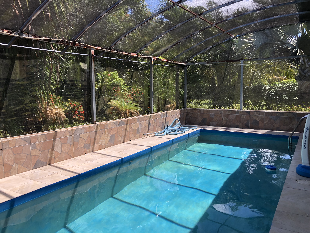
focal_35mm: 28
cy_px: 116
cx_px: 155
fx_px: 251
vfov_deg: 49.7
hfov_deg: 63.4
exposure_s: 1/149
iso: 20
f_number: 1.8
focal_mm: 3.99
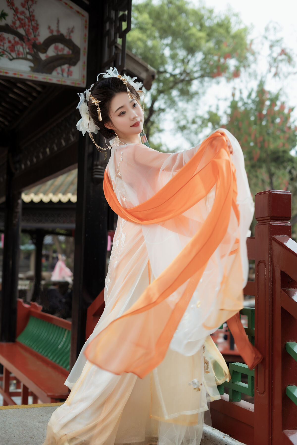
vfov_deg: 39.6
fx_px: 618
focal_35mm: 50
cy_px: 222
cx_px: 148
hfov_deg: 27.0
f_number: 2.8
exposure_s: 1/125
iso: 500
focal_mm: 50
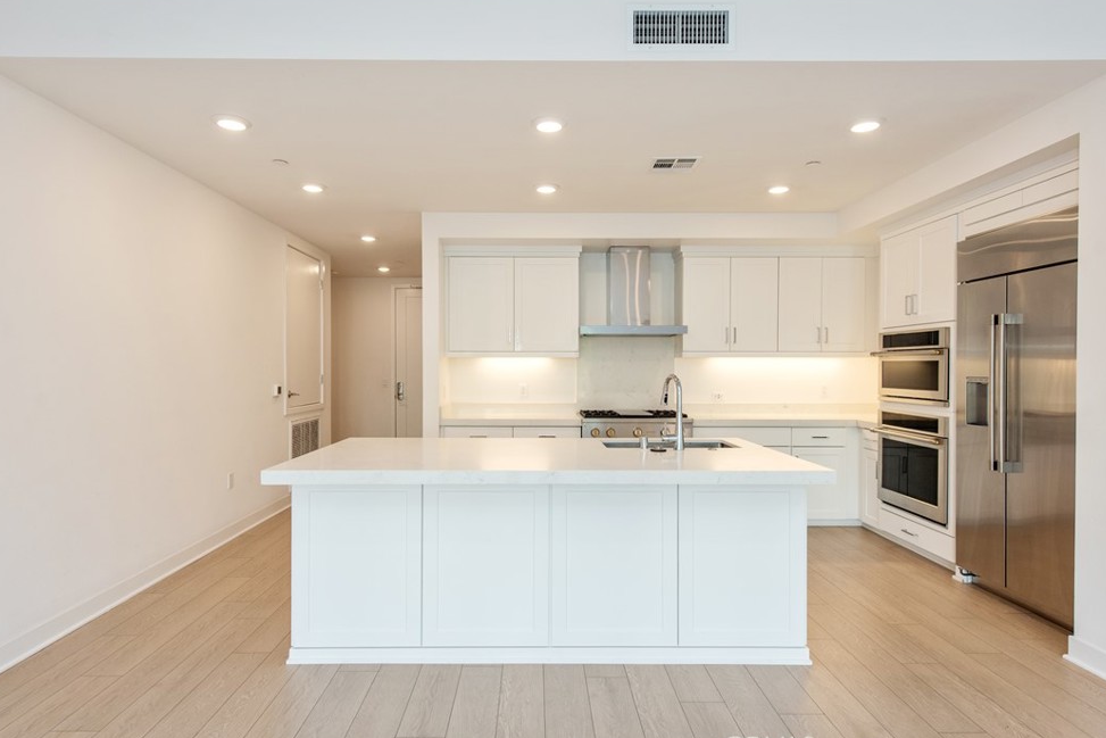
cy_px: 375
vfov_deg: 61.9
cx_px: 537
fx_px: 614
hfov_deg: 83.9
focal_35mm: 20
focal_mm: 19
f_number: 5.6
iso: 500
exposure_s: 1/125
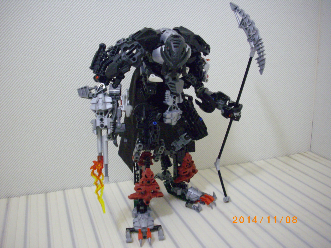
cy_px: 124
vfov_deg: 38.7
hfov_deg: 50.1
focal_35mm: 37
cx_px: 166
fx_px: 354
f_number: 2.8
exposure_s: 1/8
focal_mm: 6.2
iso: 400
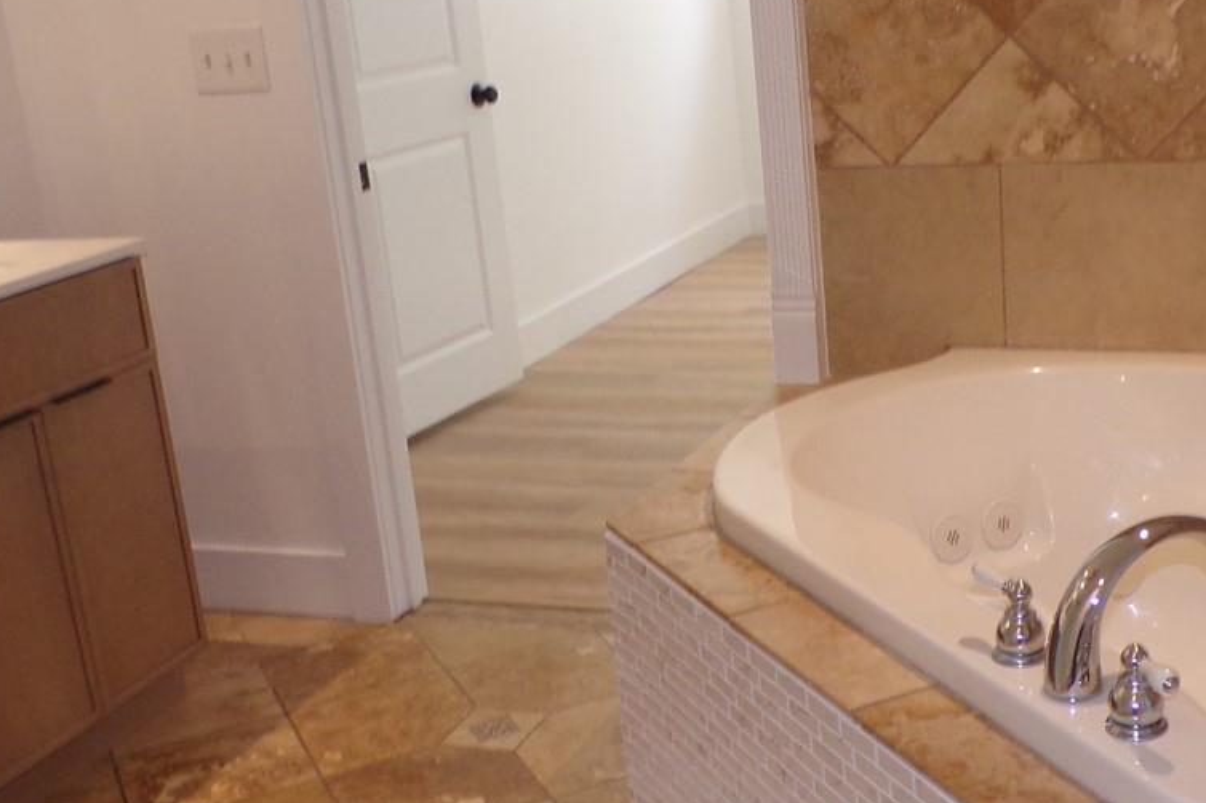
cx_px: 800
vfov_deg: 25.5
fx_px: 1775
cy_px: 374
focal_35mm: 53
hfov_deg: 37.2
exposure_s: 1/34
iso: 174
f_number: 3
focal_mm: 4.3
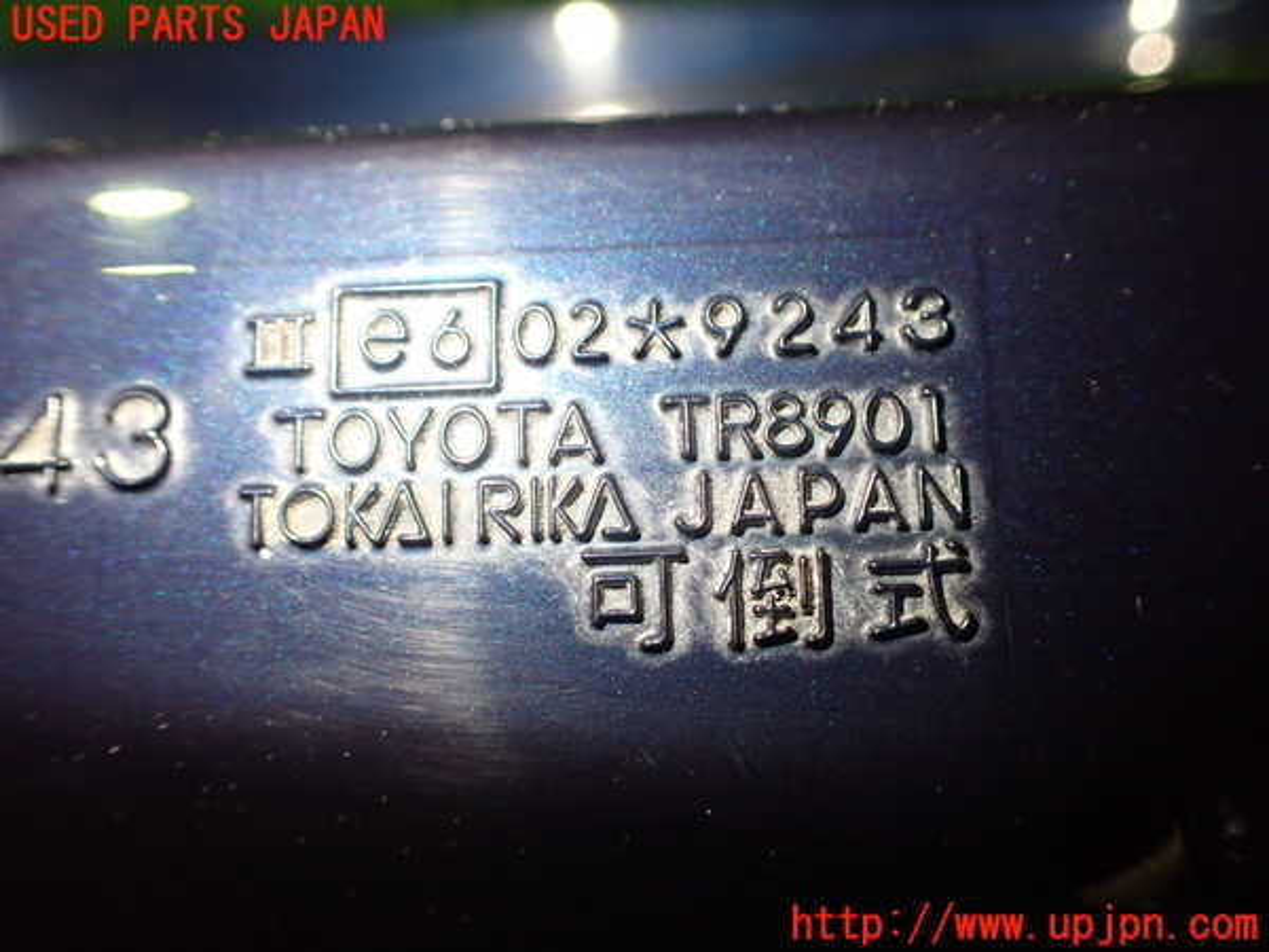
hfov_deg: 60.0
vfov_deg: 46.8
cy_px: 476
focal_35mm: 30
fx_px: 1100
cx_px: 634
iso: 640
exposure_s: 1/125
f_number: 2.3
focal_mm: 5.4
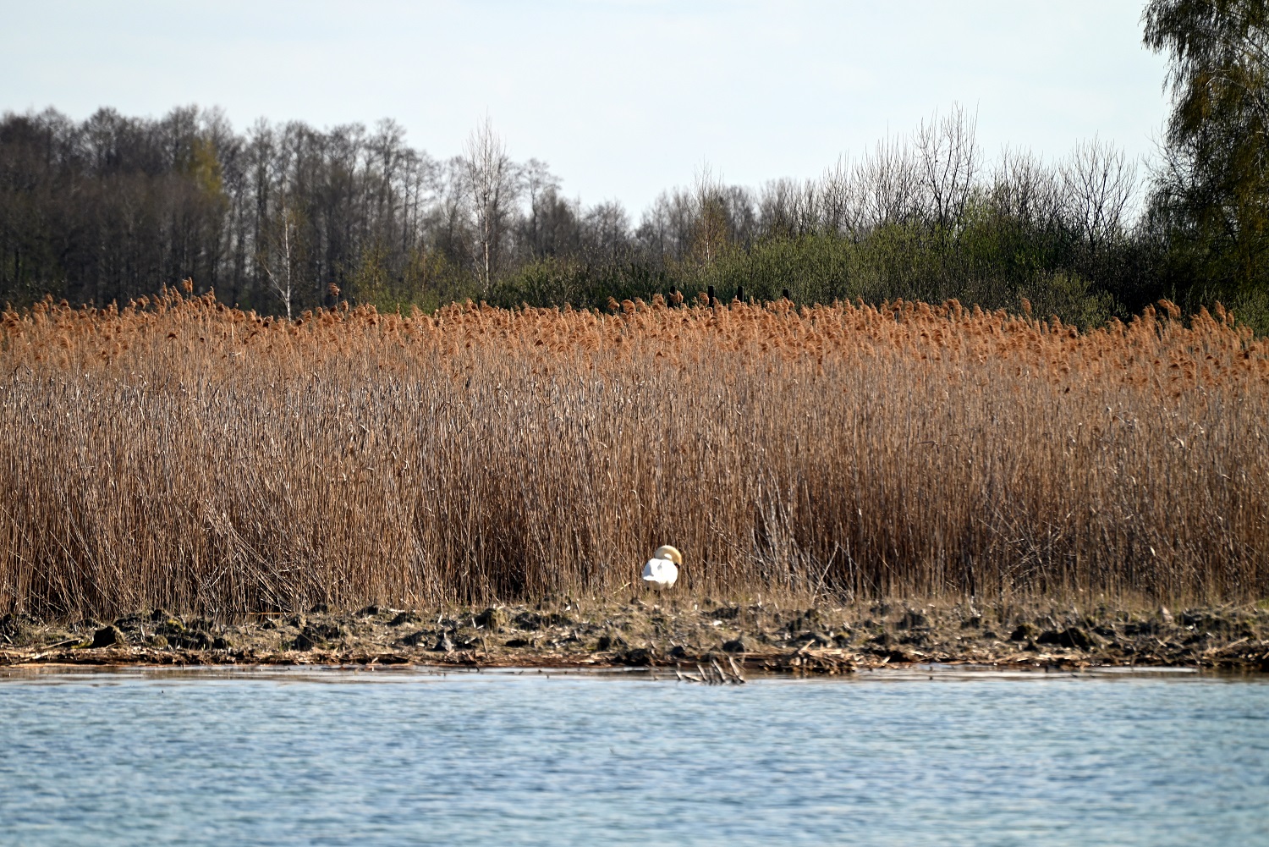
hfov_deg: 6.9
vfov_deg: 4.6
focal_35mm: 300
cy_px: 424
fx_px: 10577
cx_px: 634
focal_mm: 300
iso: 220
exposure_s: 1/1000
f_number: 5.6
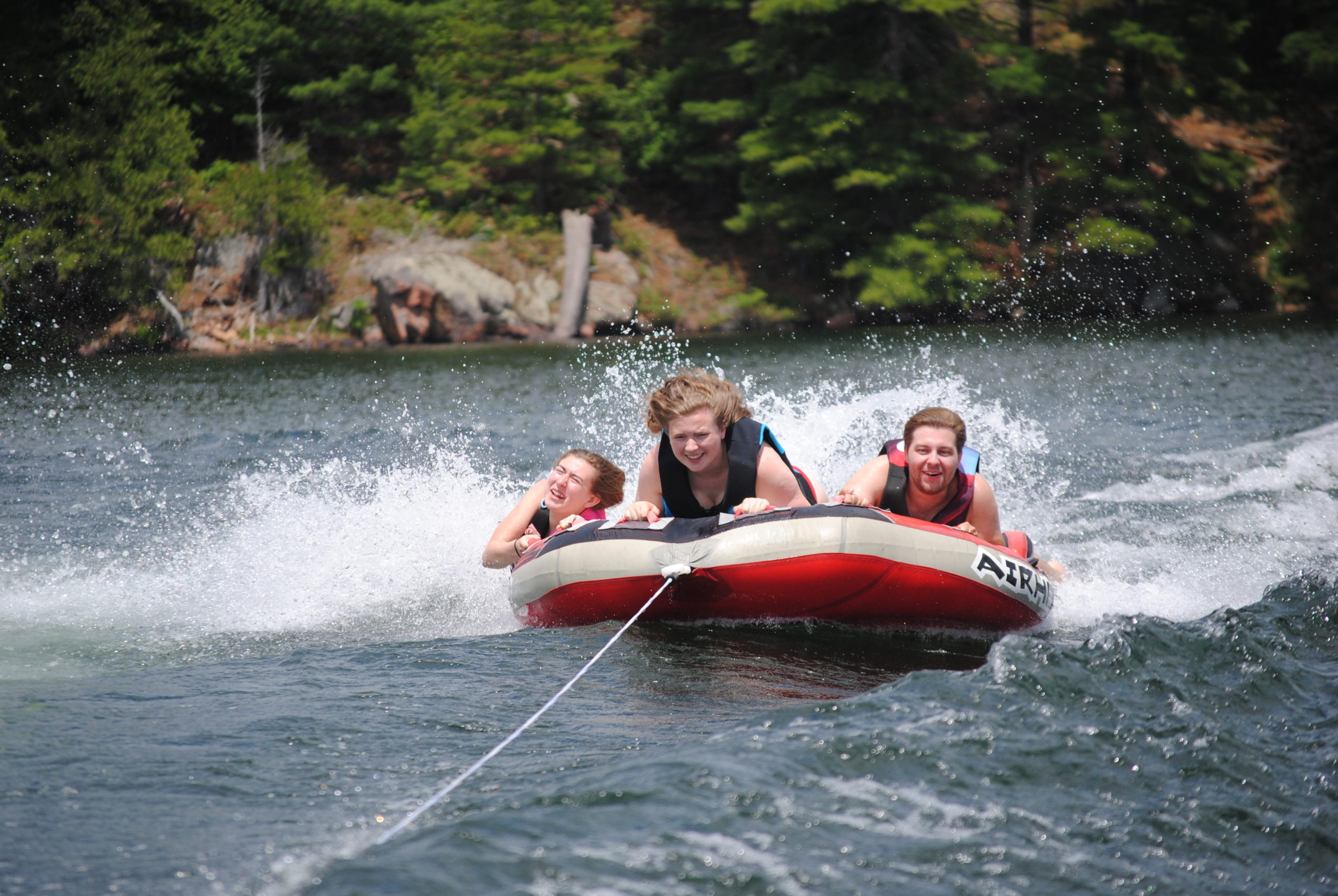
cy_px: 448
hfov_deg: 11.0
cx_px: 669
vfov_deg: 7.3
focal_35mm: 188
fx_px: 6977
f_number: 4.8
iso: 140
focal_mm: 125
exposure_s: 1/1000
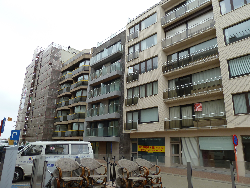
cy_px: 94
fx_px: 181
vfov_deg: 54.9
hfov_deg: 69.4
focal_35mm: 25
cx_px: 125
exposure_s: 1/250
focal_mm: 4.1
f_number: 4
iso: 80
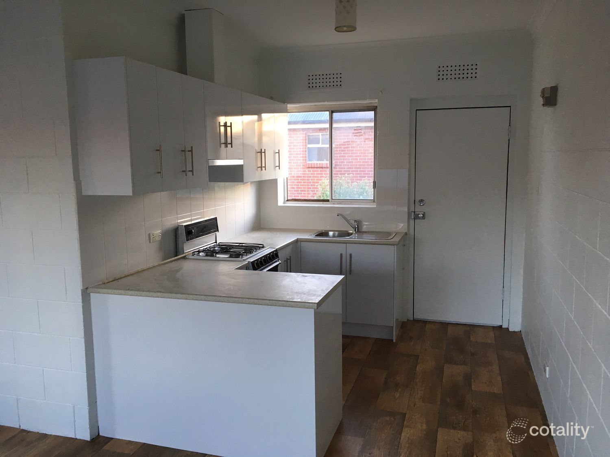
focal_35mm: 29
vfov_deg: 48.2
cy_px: 228
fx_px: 511
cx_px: 305
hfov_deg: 61.7
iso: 40
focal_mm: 4.15
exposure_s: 1/33
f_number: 2.2
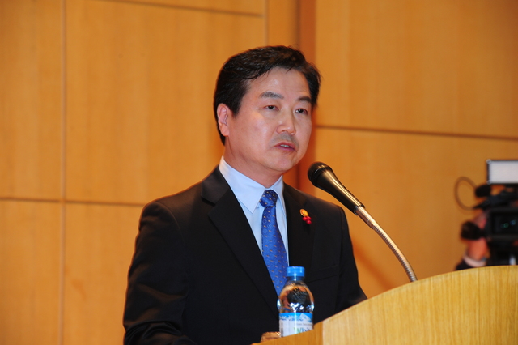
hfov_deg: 13.3
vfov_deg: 8.8
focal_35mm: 155
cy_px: 172
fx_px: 2229
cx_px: 259
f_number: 7.1
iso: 1000
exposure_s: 1/60
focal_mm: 155
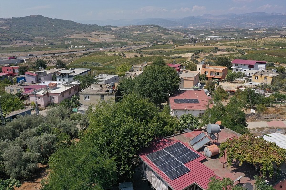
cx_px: 143
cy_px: 95
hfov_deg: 65.5
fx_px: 222
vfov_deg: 46.4
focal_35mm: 28
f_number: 6.3
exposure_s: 1/640
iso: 100
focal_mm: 10.26
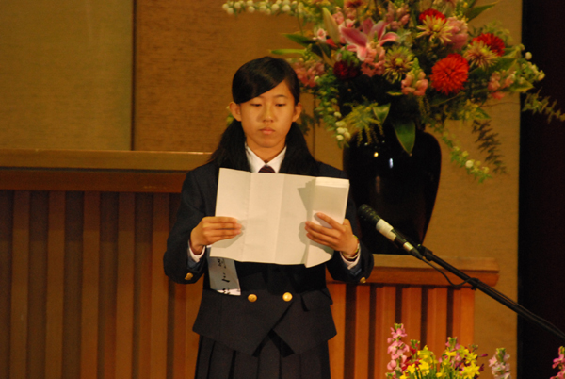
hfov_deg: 6.2
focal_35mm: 330
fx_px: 5187
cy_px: 190
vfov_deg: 4.2
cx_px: 282
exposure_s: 1/60
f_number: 6.3
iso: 1600
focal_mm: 220
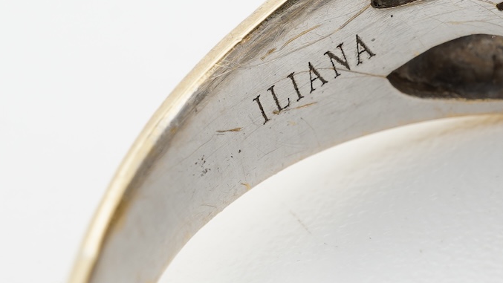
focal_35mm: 137
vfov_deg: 8.8
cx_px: 294
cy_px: 70
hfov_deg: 15.7
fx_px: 1827
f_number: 22
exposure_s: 1/60
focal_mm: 30
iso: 125
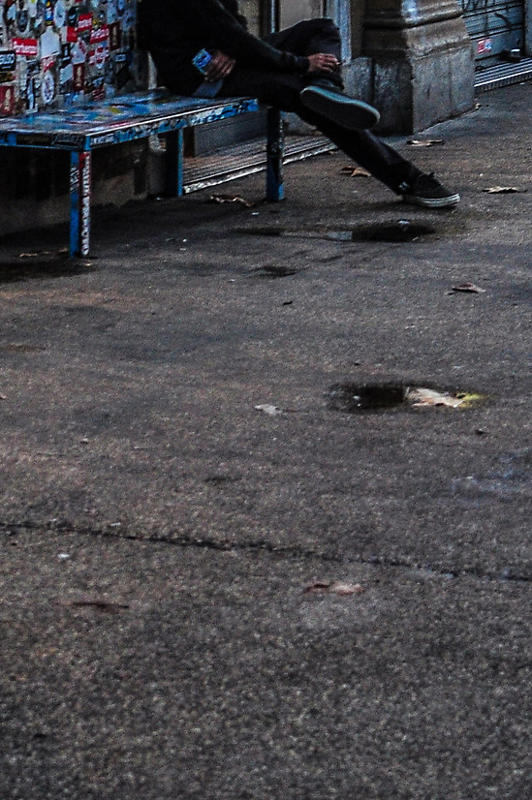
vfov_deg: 12.9
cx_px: 212
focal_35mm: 152
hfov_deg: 9.0
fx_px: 3386
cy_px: -357
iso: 500
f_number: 4.5
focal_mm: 35
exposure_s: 1/40
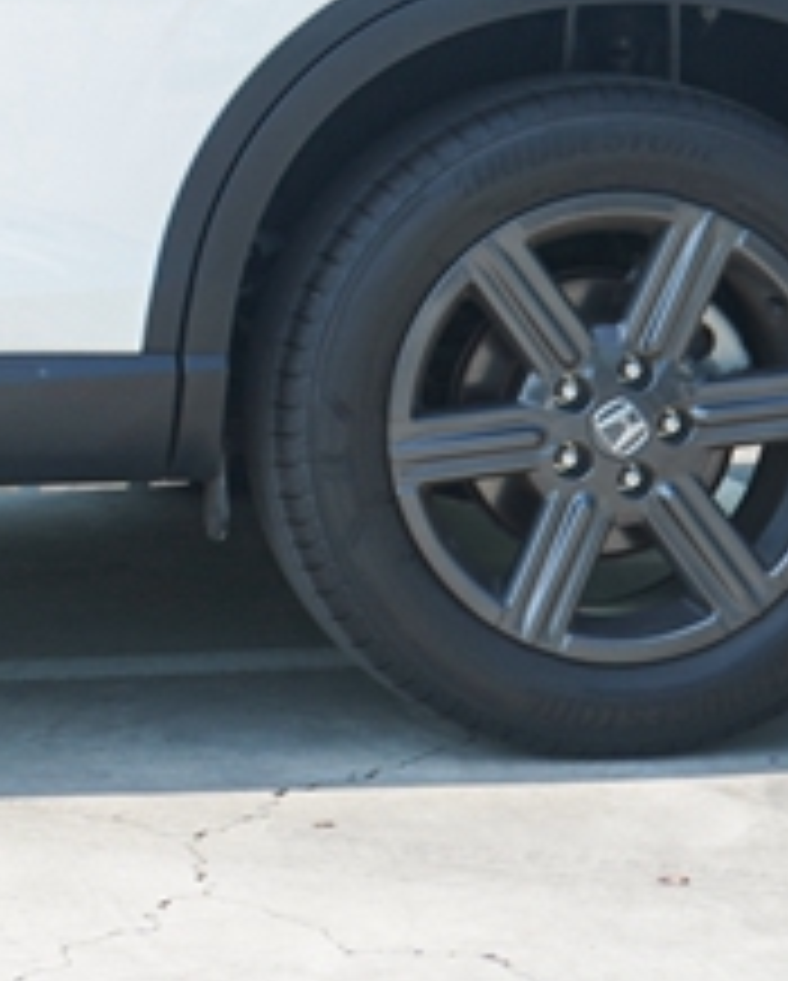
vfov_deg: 10.8
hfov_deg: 8.4
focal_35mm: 176
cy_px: -173
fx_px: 5120
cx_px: -774
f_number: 7.1
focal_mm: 40
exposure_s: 1/160
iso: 100
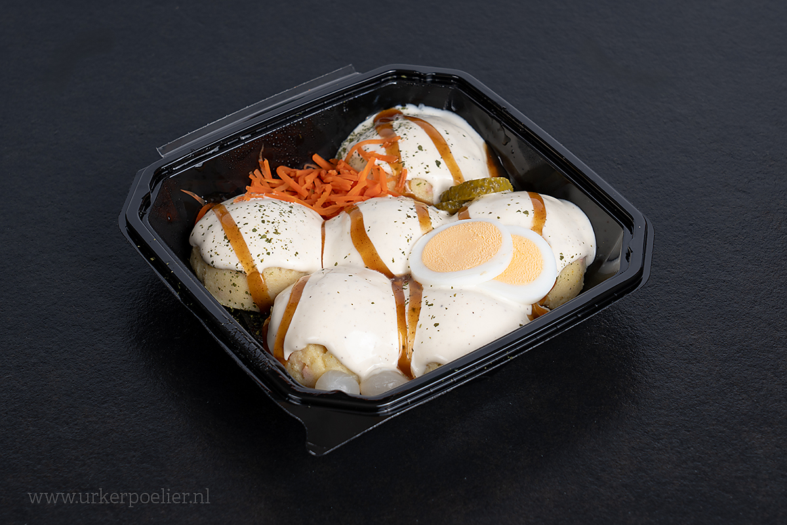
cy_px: 262
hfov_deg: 27.0
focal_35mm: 75
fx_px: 1639
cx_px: 394
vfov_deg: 18.2
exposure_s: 1/160
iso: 100
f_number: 9
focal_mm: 75
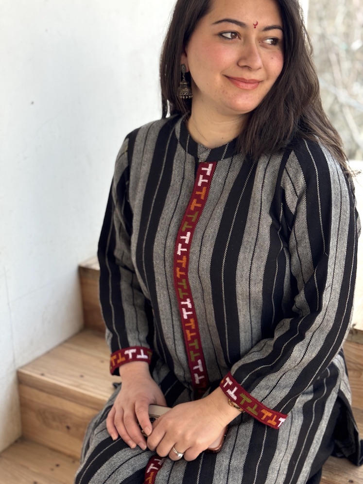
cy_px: 242
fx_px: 671
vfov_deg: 39.7
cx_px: 182
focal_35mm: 48
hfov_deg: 30.3
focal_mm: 6.76
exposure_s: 1/121
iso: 64
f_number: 1.78
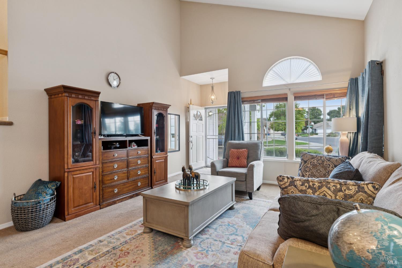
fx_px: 201
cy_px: 134
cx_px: 201
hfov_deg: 90.0
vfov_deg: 67.4
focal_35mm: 18
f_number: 11
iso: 320
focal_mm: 18
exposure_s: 1/5
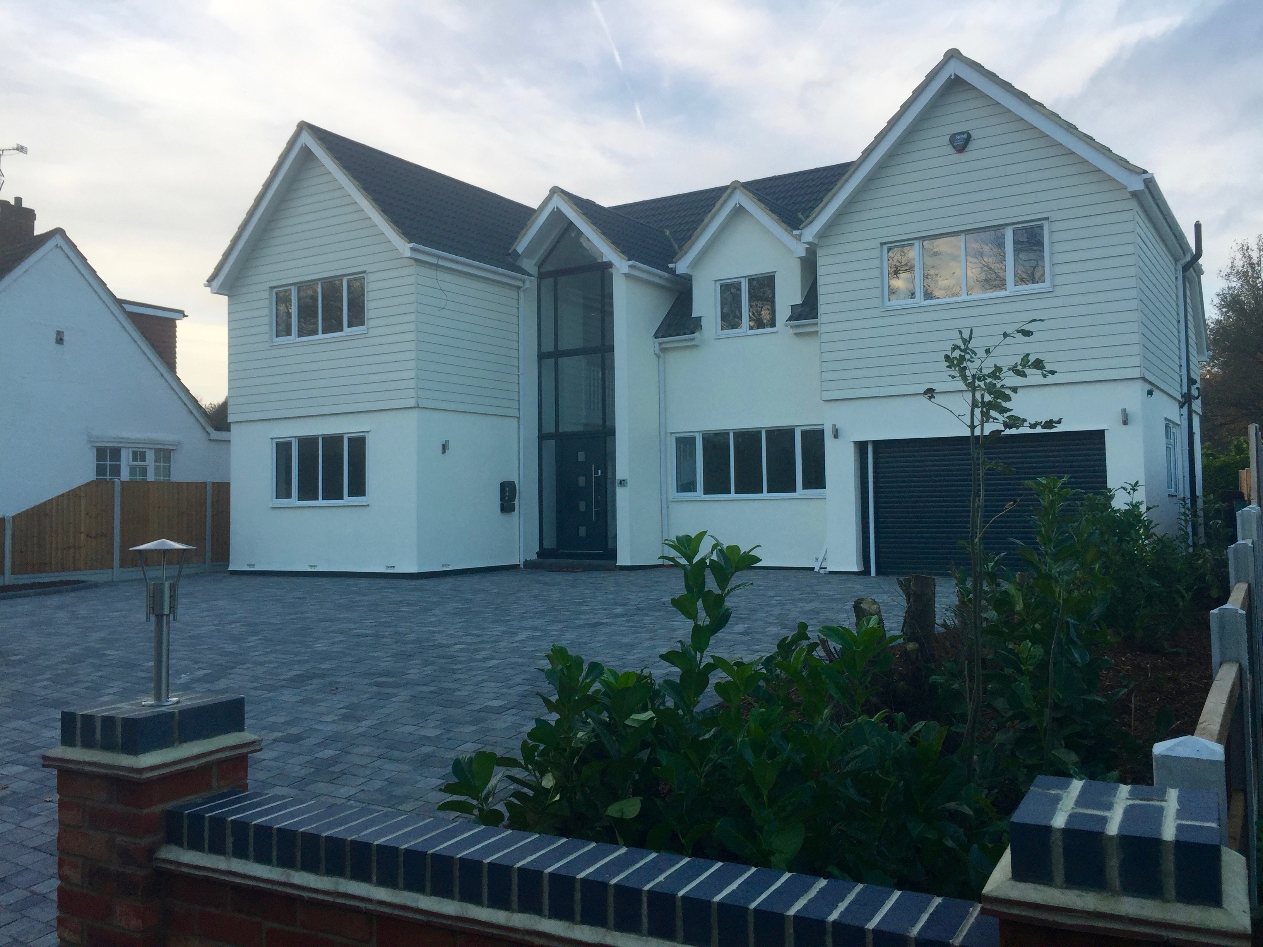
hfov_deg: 61.7
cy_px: 474
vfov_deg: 48.2
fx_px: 1058
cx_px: 632
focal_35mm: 29
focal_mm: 4.15
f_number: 2.2
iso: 32
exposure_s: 1/267
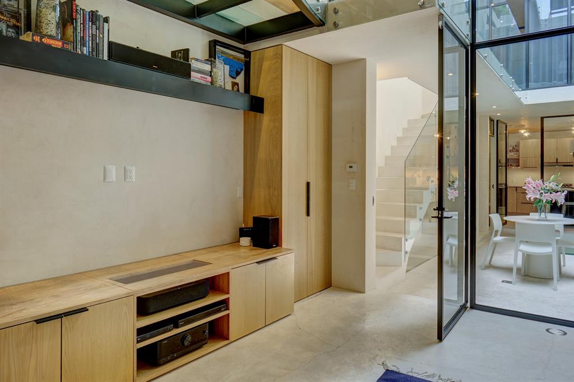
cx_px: 287
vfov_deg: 53.1
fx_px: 383
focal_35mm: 24
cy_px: 191
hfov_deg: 73.8
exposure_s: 1/4
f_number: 8
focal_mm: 16
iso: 100
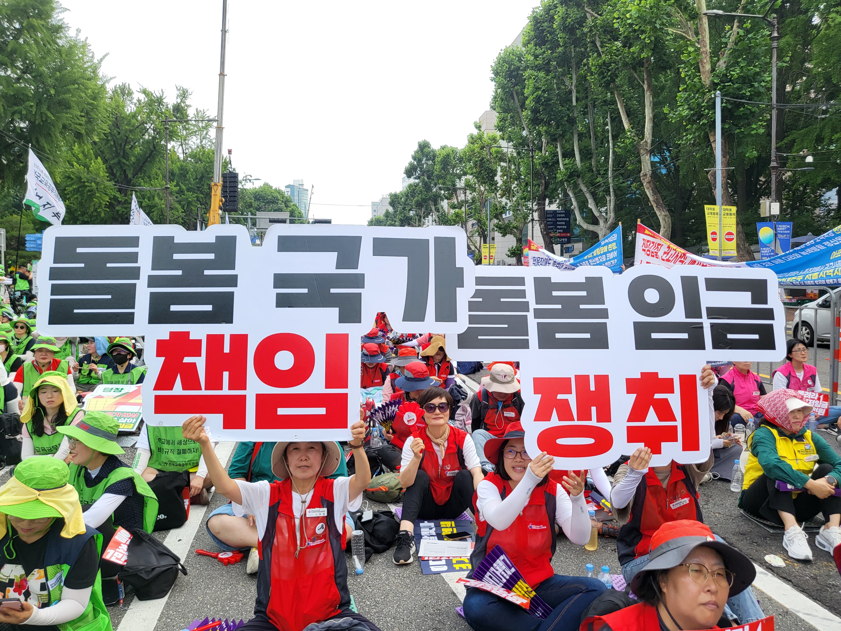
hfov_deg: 65.3
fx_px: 656
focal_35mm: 27
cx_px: 428
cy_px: 315
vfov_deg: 51.4
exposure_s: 1/794
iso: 50
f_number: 1.8
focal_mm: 4.25
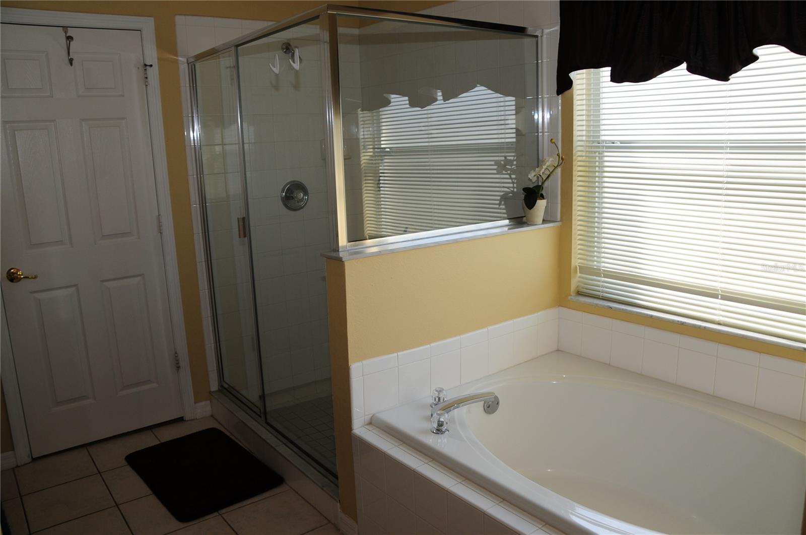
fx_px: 604
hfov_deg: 67.5
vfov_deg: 47.8
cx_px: 403
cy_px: 268
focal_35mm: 27
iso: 200
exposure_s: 1/80
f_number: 5
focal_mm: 18
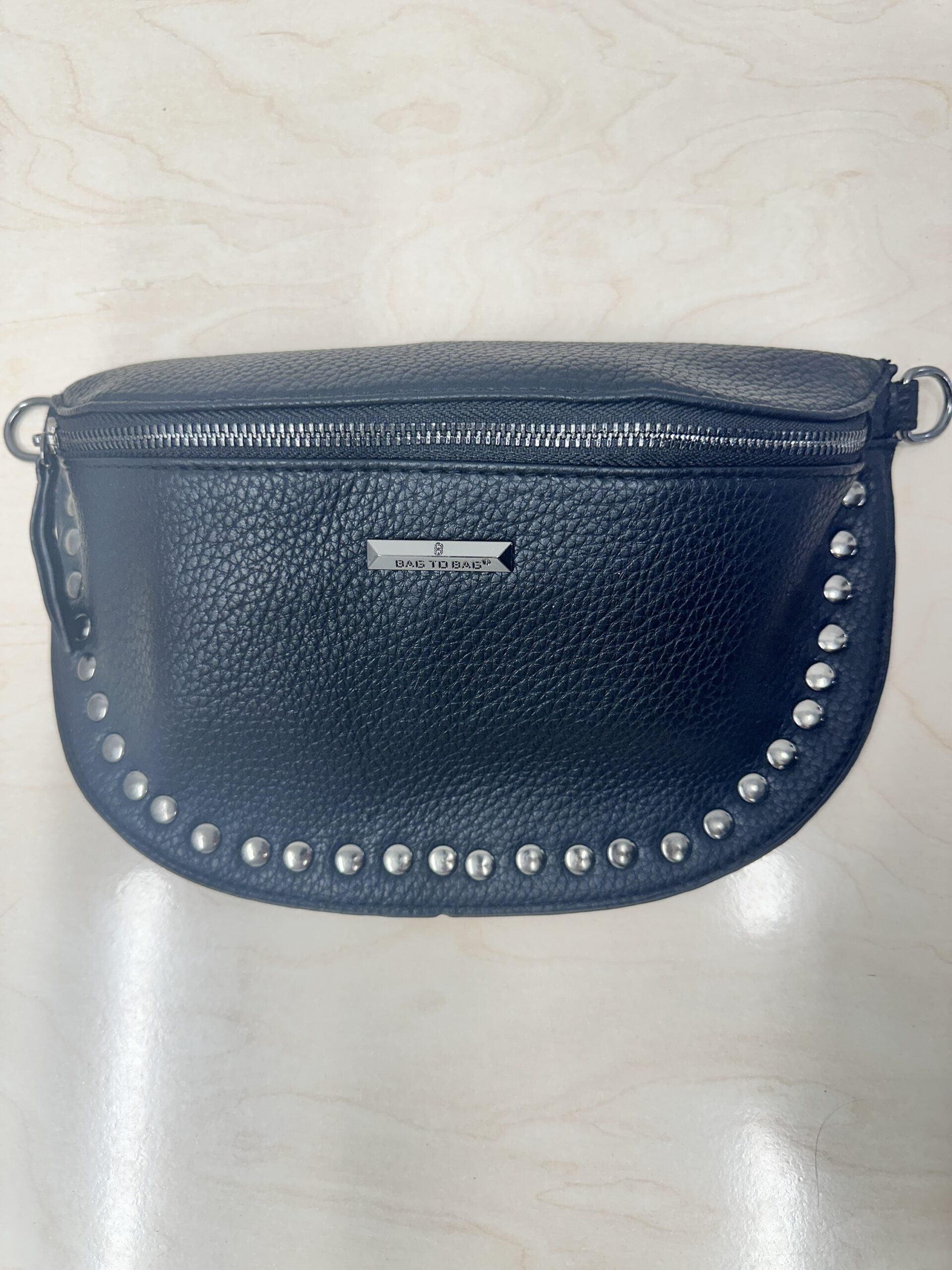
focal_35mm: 24
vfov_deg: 71.6
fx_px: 880
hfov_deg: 56.8
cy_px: 635
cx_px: 476
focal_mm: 6.86
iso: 64
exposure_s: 1/100
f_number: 1.78
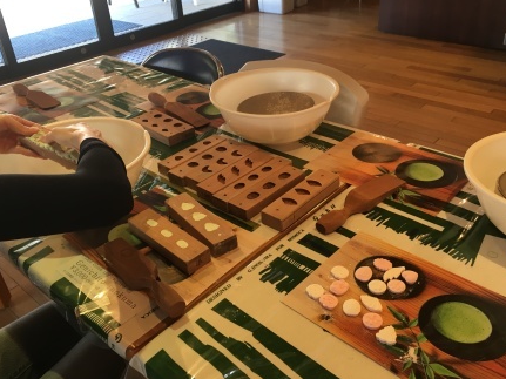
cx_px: 264
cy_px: 166
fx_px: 482
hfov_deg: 55.3
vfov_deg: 42.8
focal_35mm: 33
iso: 64
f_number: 2.2
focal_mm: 4.15
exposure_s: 1/30
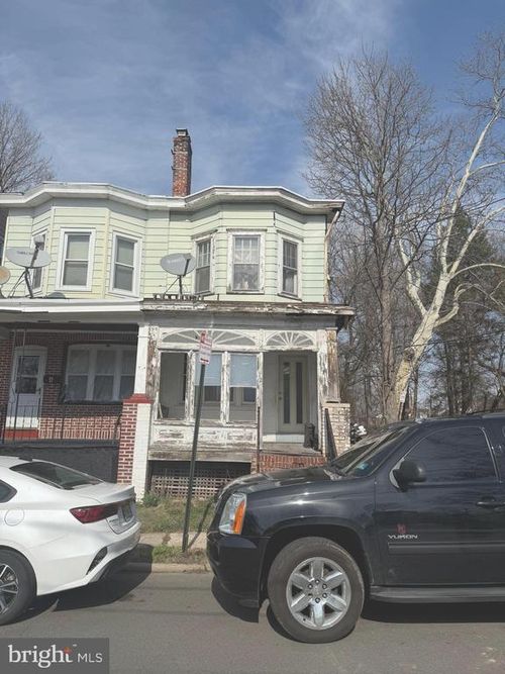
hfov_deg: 56.8
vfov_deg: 71.6
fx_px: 467
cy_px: 337
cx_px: 252
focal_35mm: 24
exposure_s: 1/8130
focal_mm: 6.76
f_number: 1.78
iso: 80
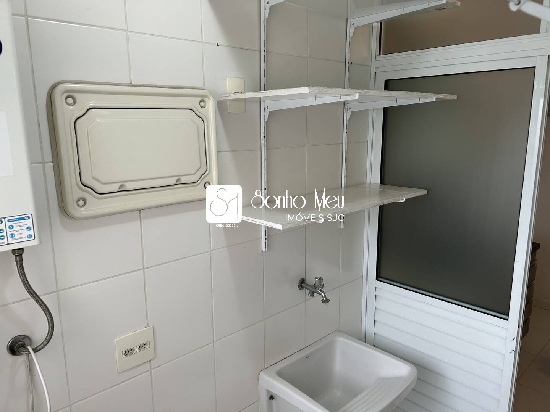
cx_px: 275
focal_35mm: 26
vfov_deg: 53.1
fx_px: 413
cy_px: 206
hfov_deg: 67.3
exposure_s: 1/120
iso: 80
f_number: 1.5
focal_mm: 5.7
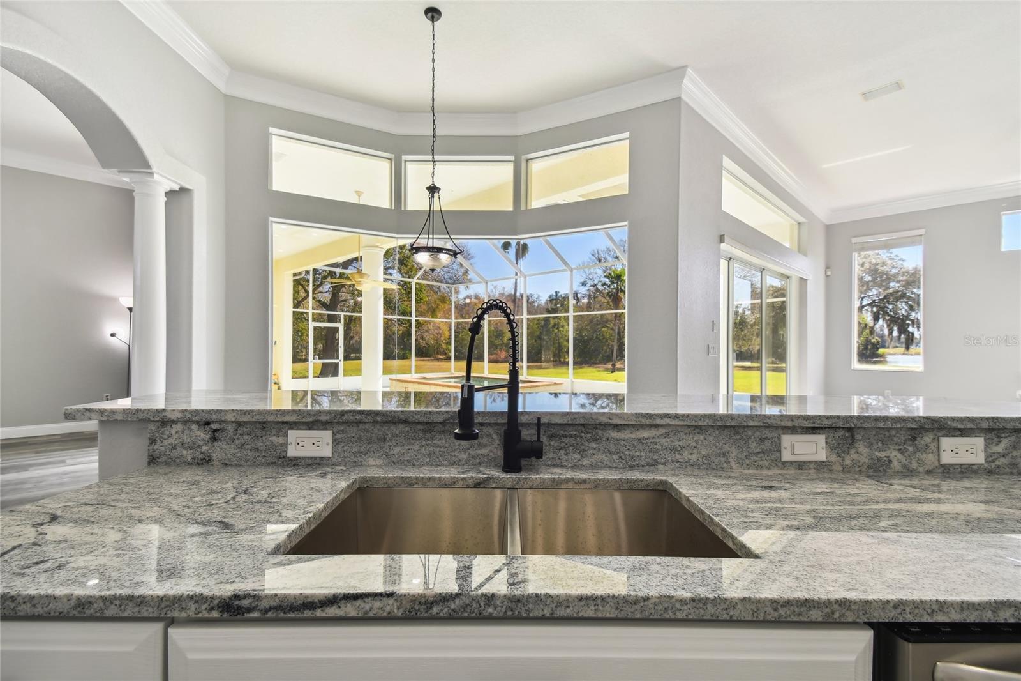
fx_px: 425
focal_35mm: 15
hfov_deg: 100.4
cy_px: 340
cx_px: 510
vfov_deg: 77.3
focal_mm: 10
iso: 100
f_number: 7.1
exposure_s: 1/50
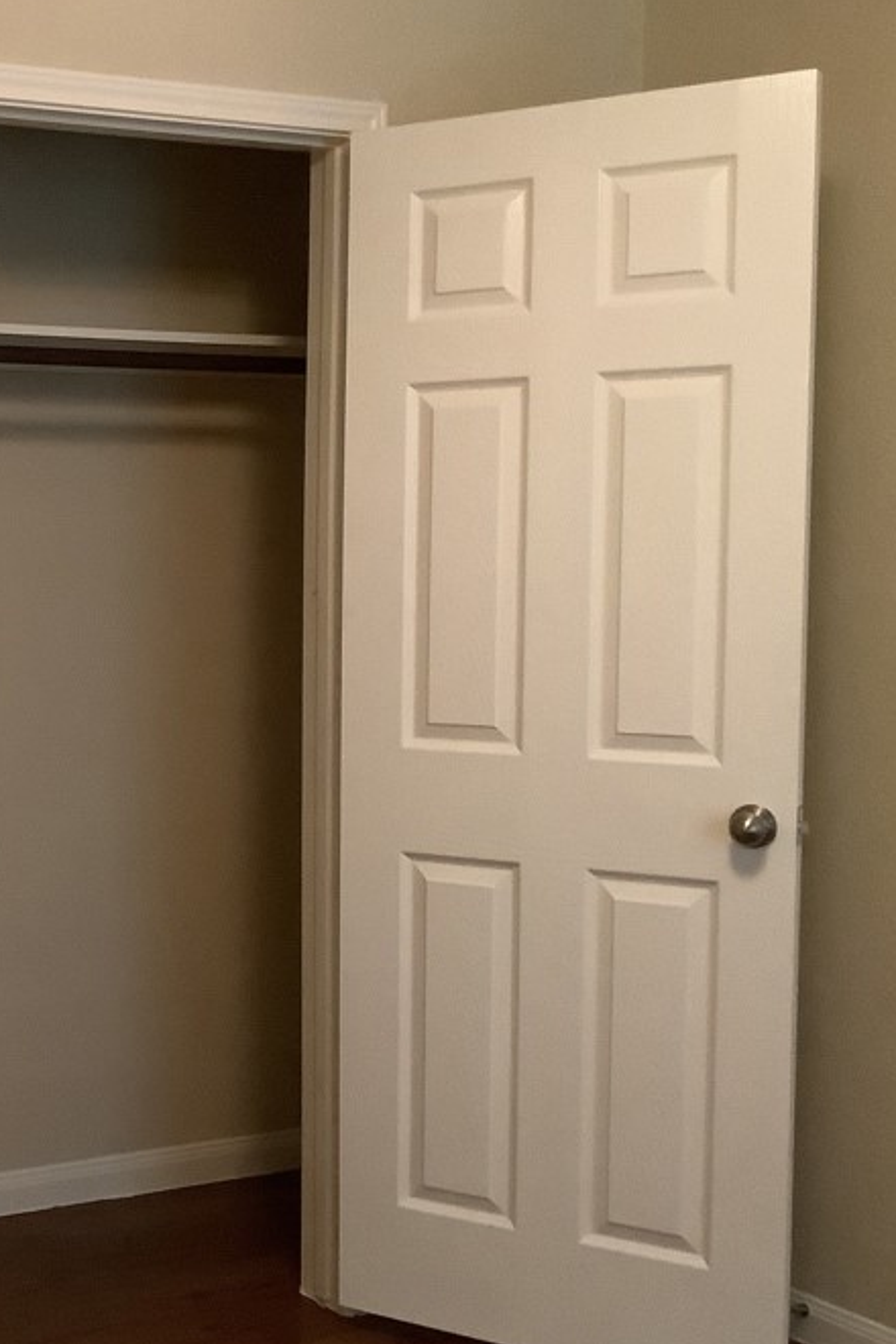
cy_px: 674
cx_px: -141
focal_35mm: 50
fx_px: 1867
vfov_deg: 39.6
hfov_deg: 24.7
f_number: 2.4
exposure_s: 1/30
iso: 400
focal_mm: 3.3
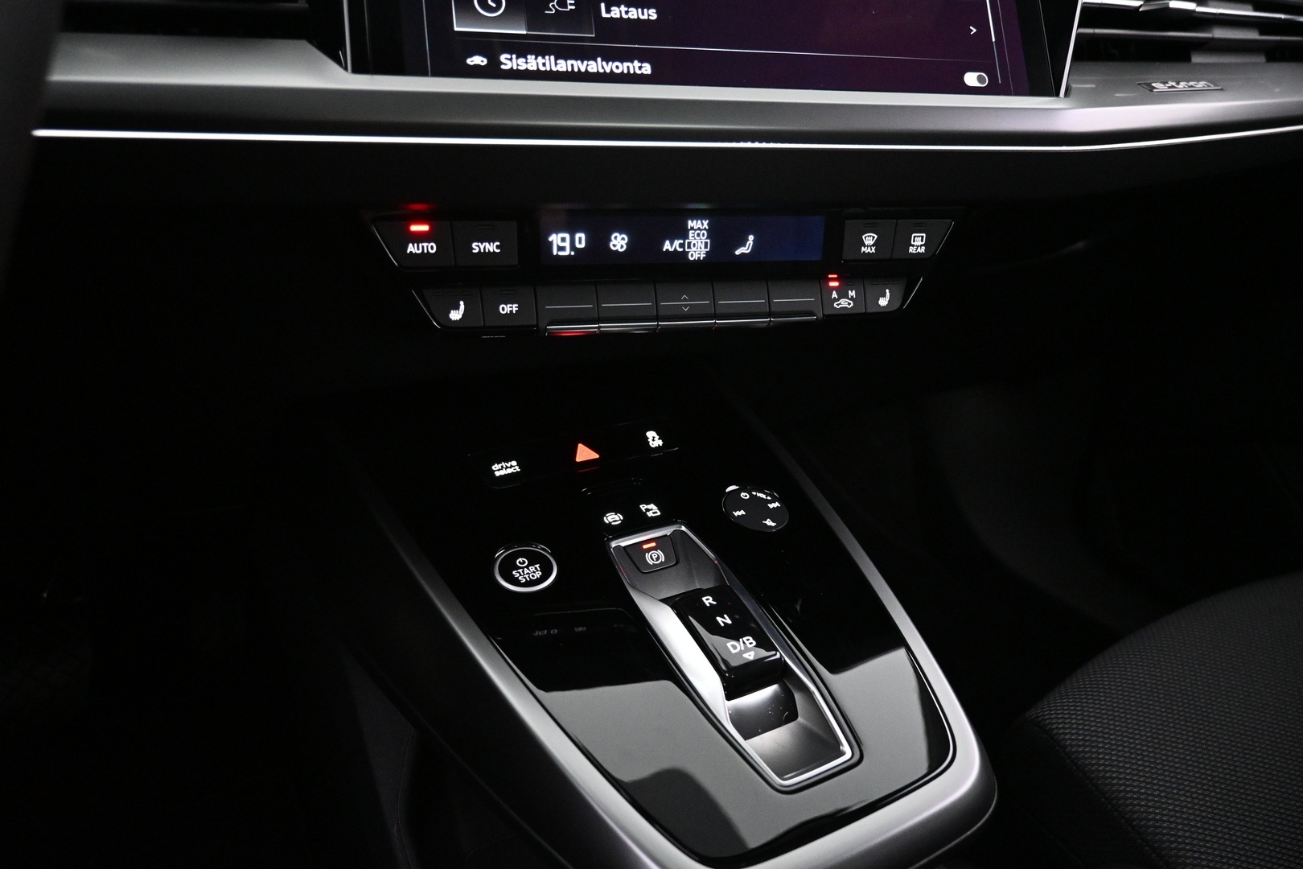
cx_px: 652
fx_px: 869
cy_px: 434
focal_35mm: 24
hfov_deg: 73.7
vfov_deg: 53.1
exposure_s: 1/40
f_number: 3.5
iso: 4000
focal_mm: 16
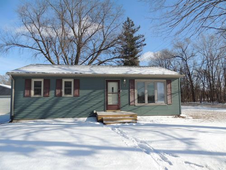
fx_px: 157
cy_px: 85
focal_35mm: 24
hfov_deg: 71.6
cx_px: 113
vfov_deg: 56.8
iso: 100
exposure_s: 1/1600
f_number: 3
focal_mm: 4.3
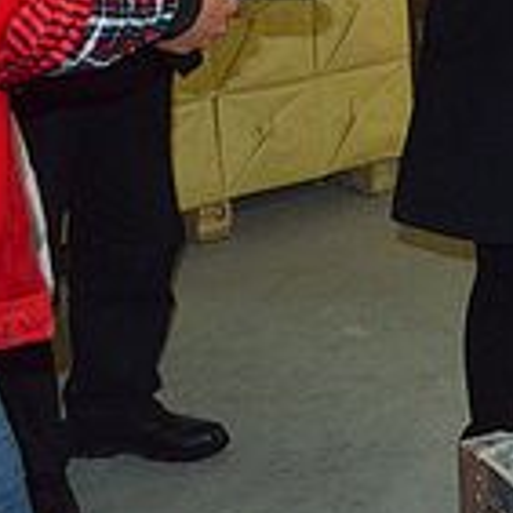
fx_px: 1509
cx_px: 800
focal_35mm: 90
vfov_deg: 18.5
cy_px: -56
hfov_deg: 17.2
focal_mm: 20
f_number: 3.8
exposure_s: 1/60
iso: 3200
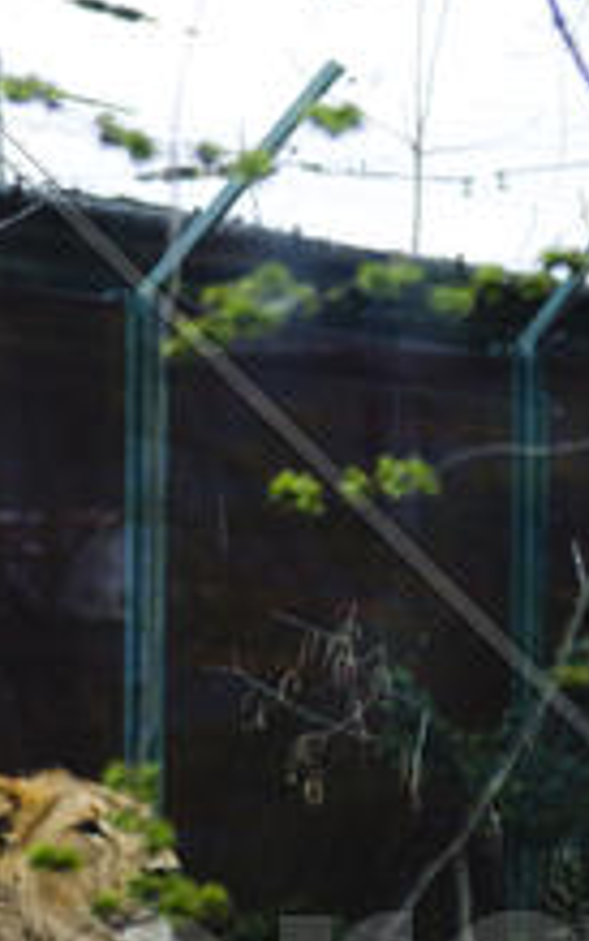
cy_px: 1018
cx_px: 873
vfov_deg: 7.6
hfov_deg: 4.8
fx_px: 7033
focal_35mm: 274
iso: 100
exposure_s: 1/180
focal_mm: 45
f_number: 4.2
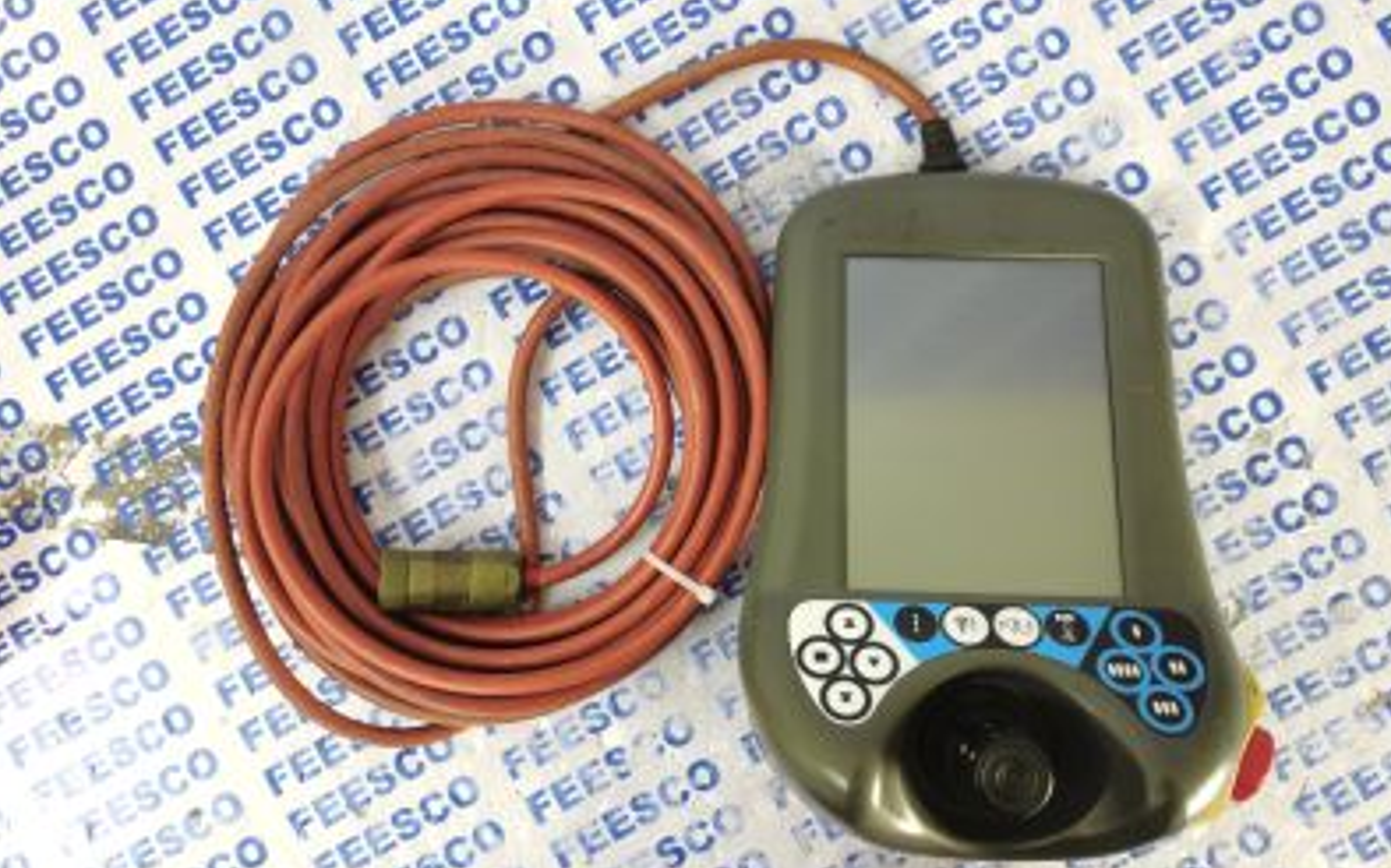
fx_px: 1061
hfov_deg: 66.5
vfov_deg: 44.5
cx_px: 703
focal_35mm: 28
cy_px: 455
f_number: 1.8
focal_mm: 5.58
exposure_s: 1/24
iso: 800
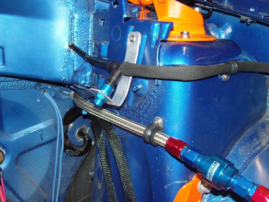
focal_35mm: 38
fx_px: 295
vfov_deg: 37.7
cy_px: 103
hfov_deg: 49.0
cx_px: 139
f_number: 2.8
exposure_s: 1/40
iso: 100
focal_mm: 7.3
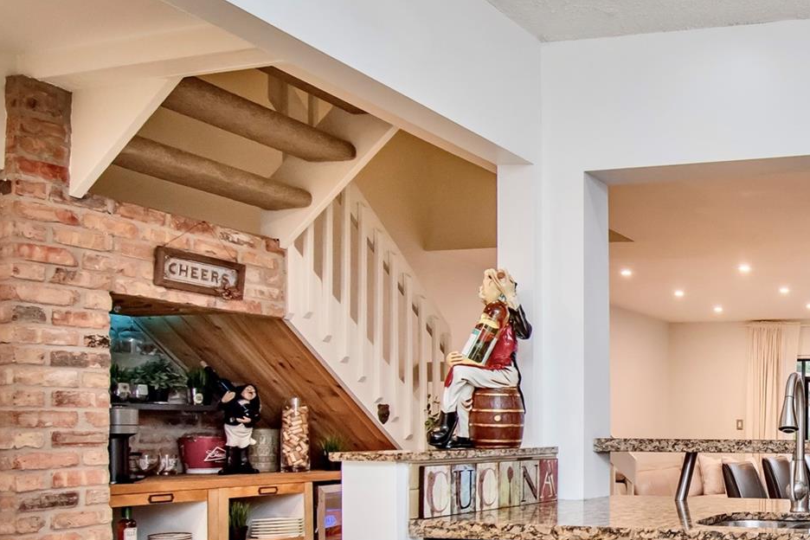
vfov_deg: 35.7
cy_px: 424
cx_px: 814
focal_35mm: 36
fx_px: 812
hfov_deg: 44.8
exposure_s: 1/80
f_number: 4.8
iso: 800
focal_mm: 11
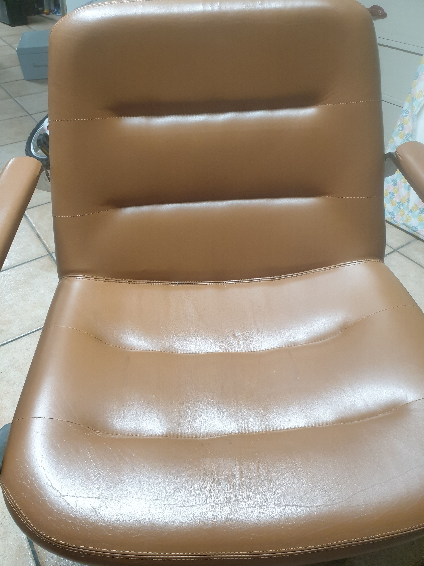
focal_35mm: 26
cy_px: 283
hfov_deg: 53.1
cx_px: 212
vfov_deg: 67.3
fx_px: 425
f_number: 2.4
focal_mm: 4.3
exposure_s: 1/33
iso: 250
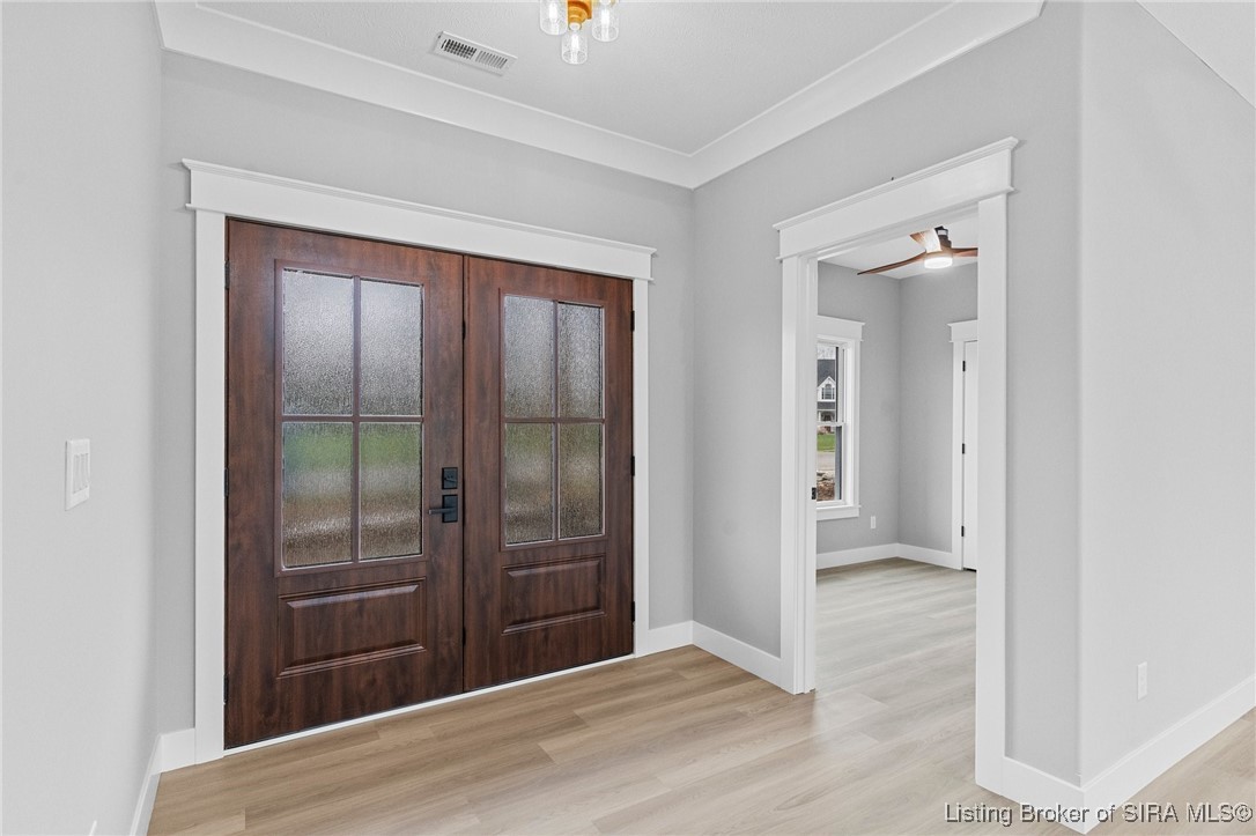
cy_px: 418
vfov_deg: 70.4
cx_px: 628
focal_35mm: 17
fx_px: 593
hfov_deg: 93.3
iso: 2000
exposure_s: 1/13
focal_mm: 17
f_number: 7.1
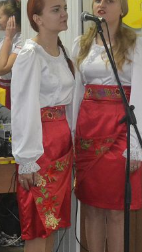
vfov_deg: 19.4
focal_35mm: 110
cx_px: 8
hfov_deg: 10.9
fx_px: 736
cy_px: 95
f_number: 4.2
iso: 3200
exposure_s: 1/60
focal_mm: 26
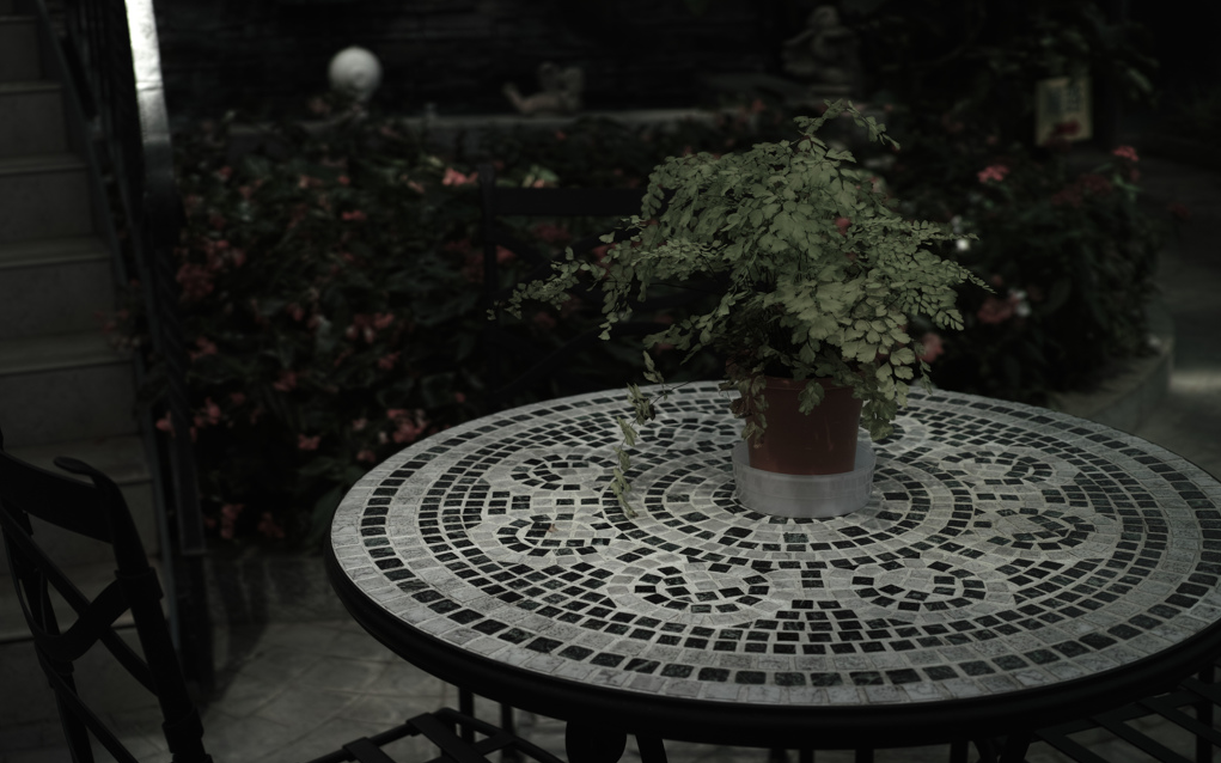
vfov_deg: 28.0
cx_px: 611
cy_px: 372
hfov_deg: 43.5
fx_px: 1531
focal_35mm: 46
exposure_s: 1/1000
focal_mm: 30
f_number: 3.2
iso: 200
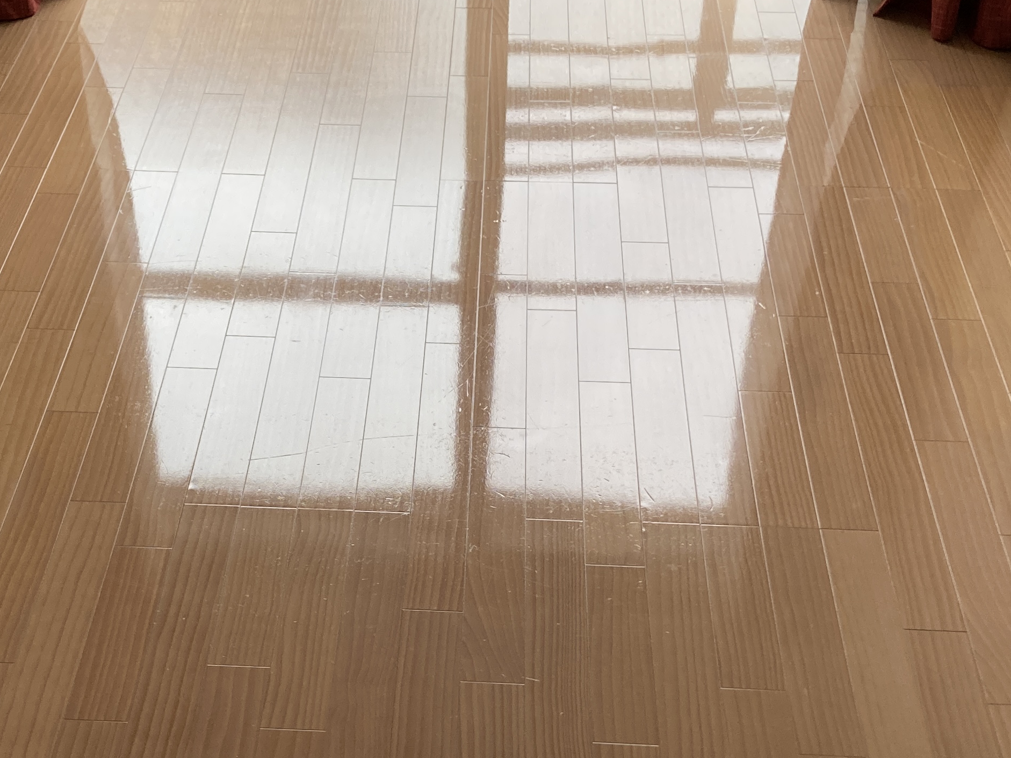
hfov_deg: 32.1
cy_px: 487
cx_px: 393
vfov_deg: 24.3
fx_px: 1752
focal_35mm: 60
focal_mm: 3.99
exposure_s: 1/120
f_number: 1.8
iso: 80
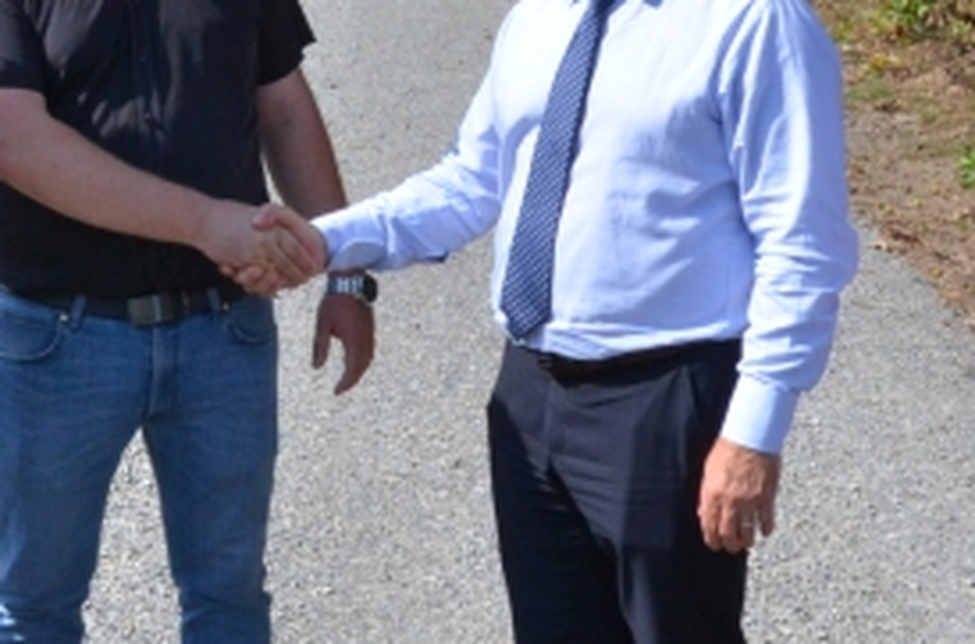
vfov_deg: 13.5
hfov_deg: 20.1
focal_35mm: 101
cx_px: 242
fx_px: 2728
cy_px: 267
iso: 1000
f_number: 13
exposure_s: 1/640
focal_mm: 18
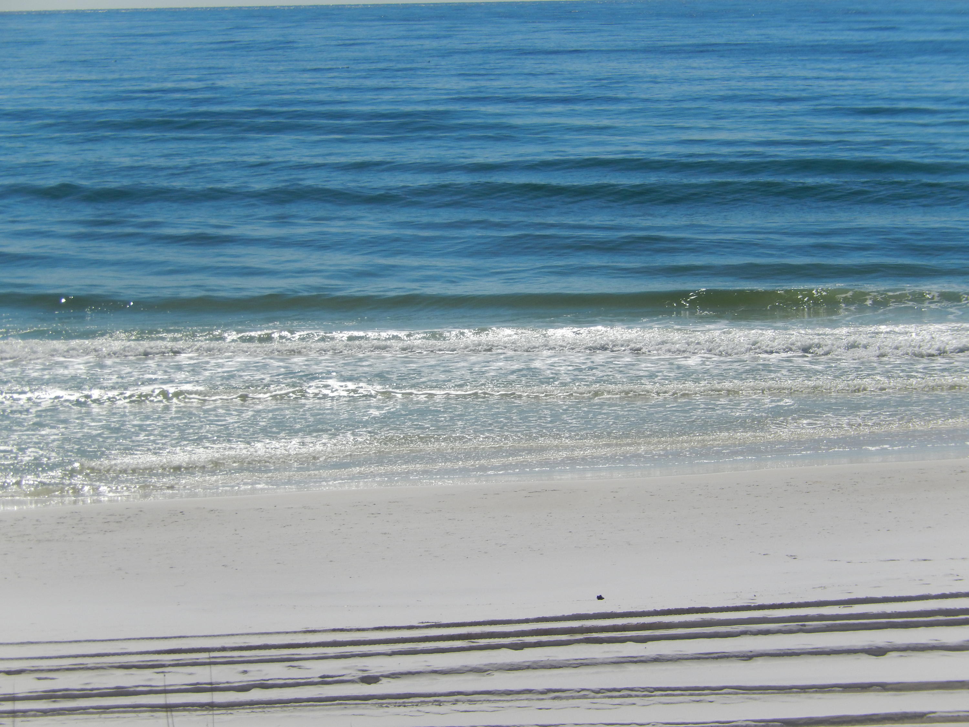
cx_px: 484
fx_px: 3751
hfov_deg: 14.7
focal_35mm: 134
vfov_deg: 11.1
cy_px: 364
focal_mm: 24.1
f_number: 11.2
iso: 125
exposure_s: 1/500
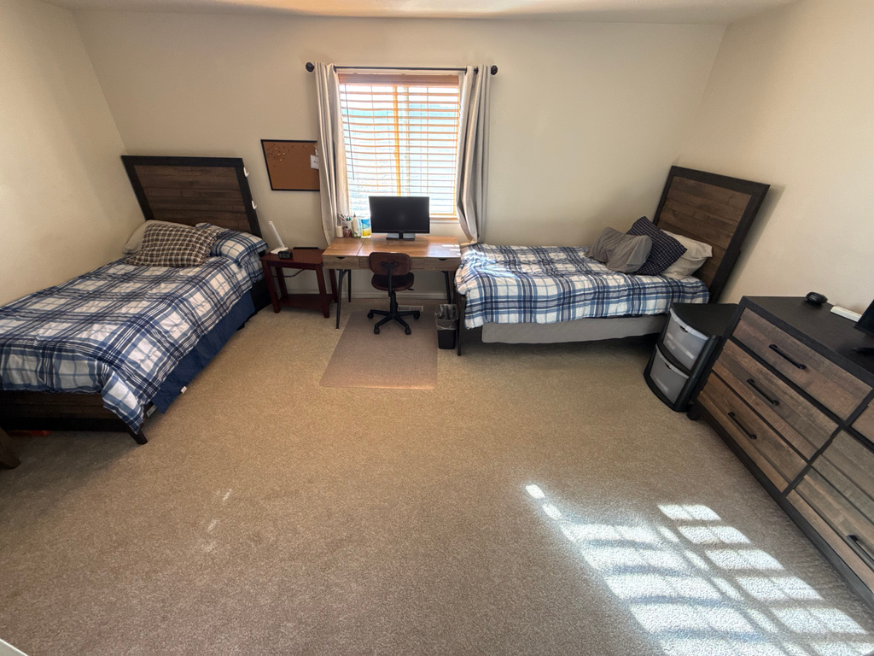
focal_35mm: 14
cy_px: 328
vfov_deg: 85.7
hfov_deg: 102.1
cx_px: 437
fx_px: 353
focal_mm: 2.22
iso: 320
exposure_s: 1/99
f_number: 2.2
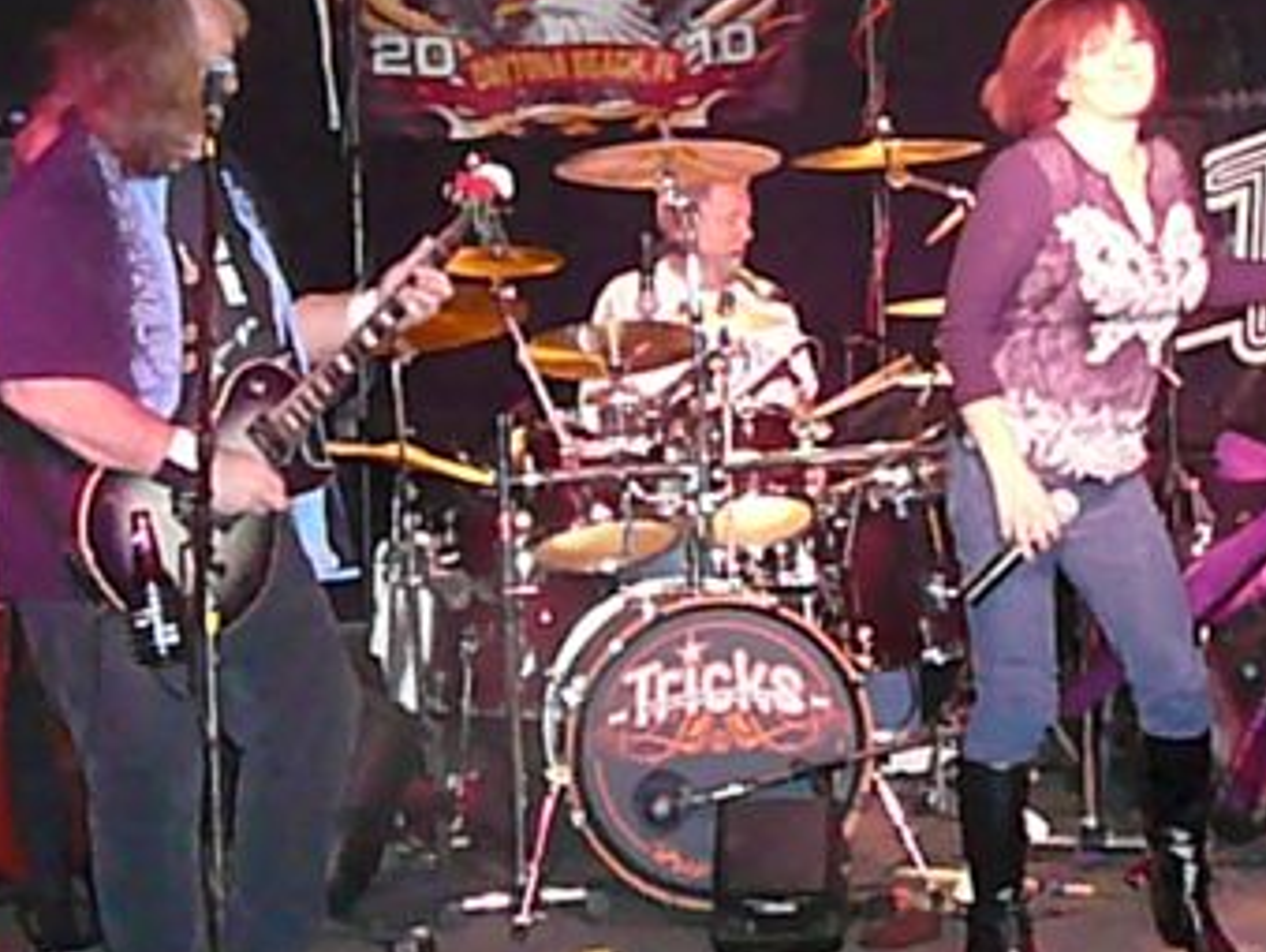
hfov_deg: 29.3
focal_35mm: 66
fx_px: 2416
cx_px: 788
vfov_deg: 22.0
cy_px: 194
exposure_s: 1/30
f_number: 2.8
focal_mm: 5.2
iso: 1600
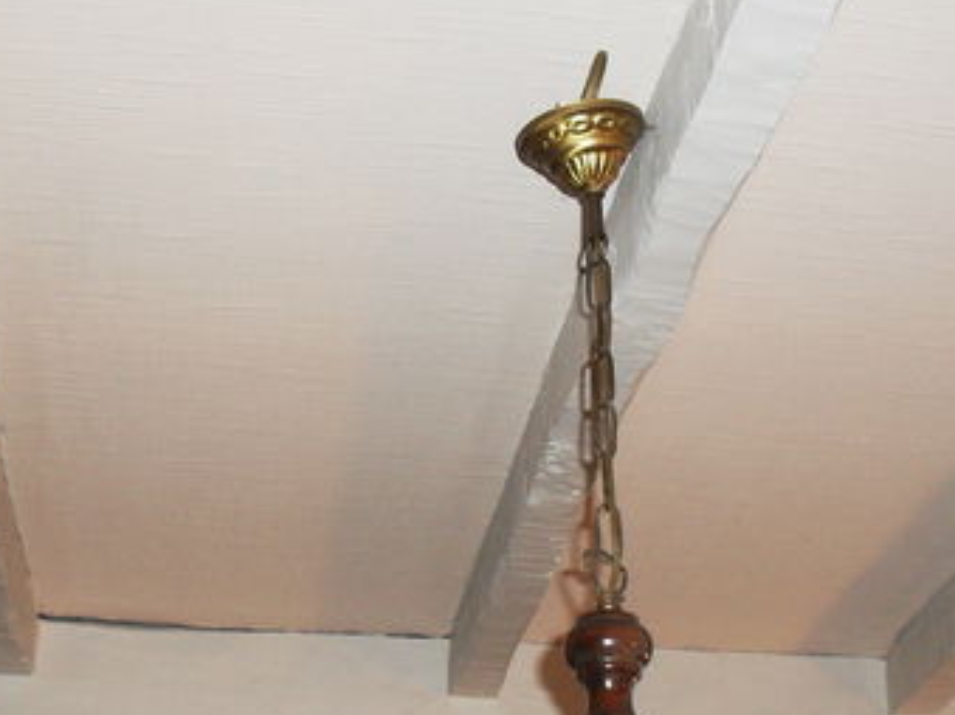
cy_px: 574
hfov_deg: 31.2
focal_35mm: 62
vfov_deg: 23.3
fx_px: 1710
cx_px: 493
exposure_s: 1/45
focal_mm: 6.3
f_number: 3.2
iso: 200
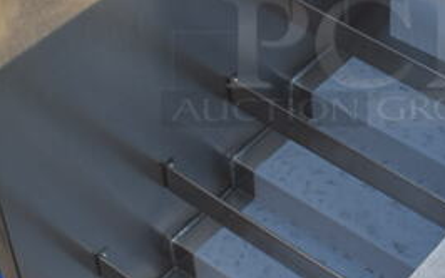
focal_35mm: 105
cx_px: 348
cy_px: 39
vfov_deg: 12.4
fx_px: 1273
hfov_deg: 19.6
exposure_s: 1/160
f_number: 6.3
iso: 100
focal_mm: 20
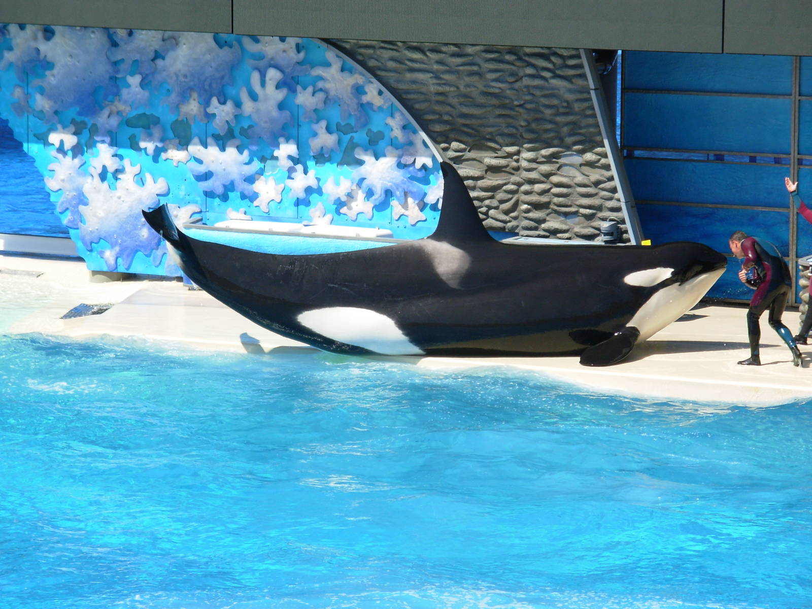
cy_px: 304
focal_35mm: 190
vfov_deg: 7.8
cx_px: 406
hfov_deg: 10.4
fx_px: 4457
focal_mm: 31.4
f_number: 5
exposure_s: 1/342
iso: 50
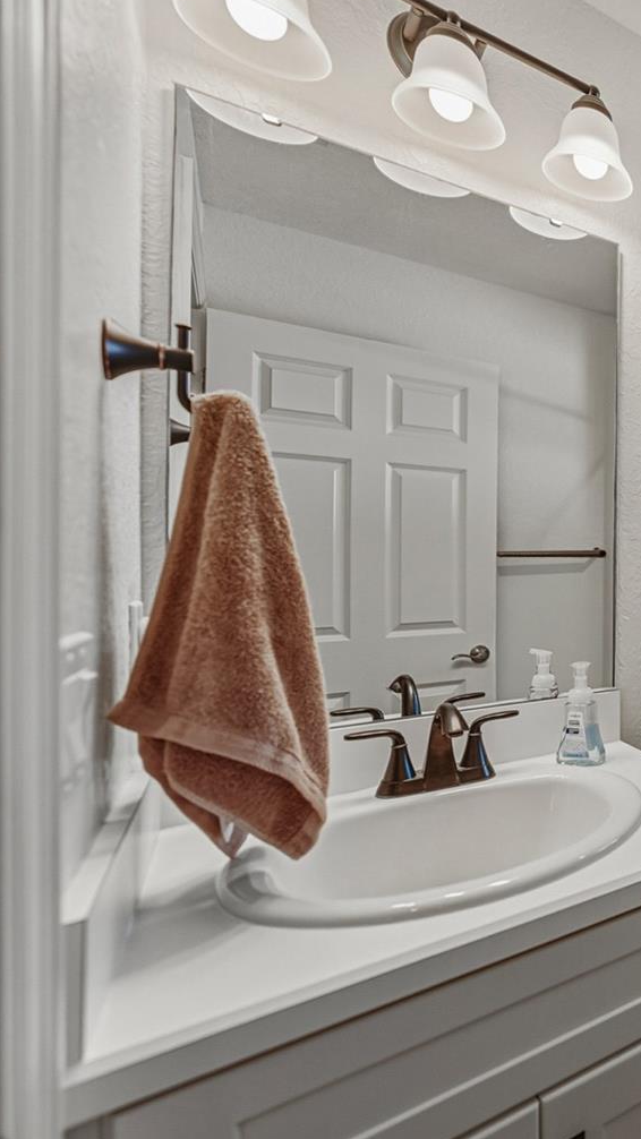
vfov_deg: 86.6
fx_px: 604
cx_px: 848
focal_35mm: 20
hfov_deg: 35.6
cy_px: 569
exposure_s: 1/4000
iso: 500
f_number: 2.8
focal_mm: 12
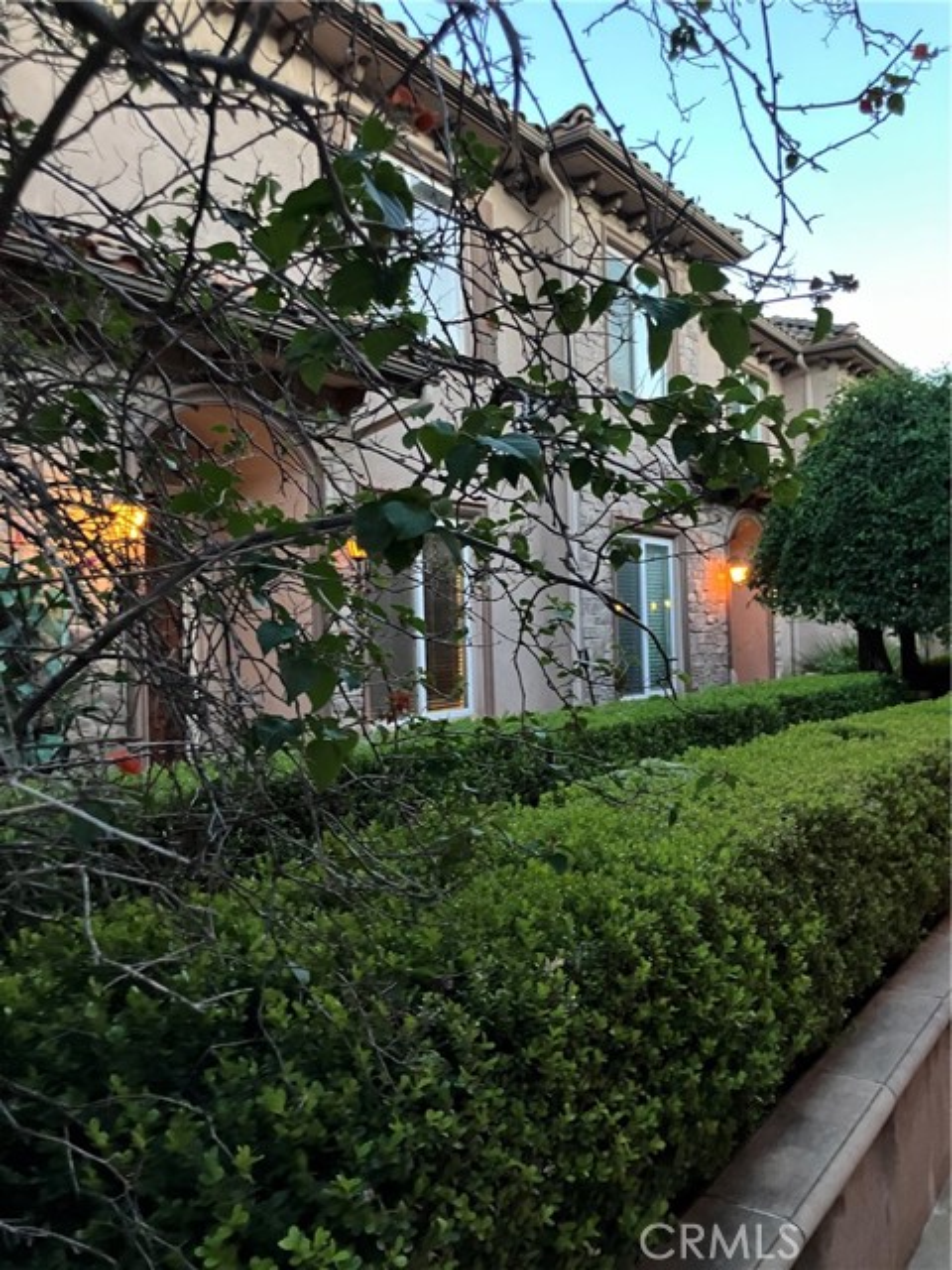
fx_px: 1027
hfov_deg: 49.7
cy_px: 635
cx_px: 476
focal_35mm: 28
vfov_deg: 63.4
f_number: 1.8
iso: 640
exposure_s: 1/26
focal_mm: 3.99
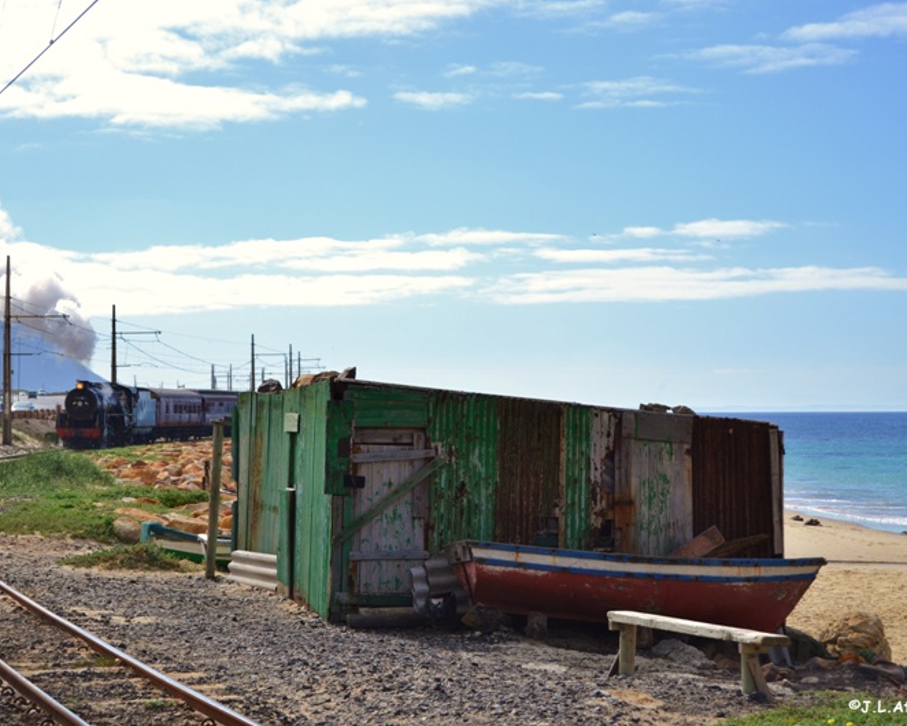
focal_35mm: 85
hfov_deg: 22.5
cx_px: 406
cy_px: 364
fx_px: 2282
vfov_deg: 18.1
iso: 200
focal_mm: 50
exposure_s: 1/1250
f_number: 5.6
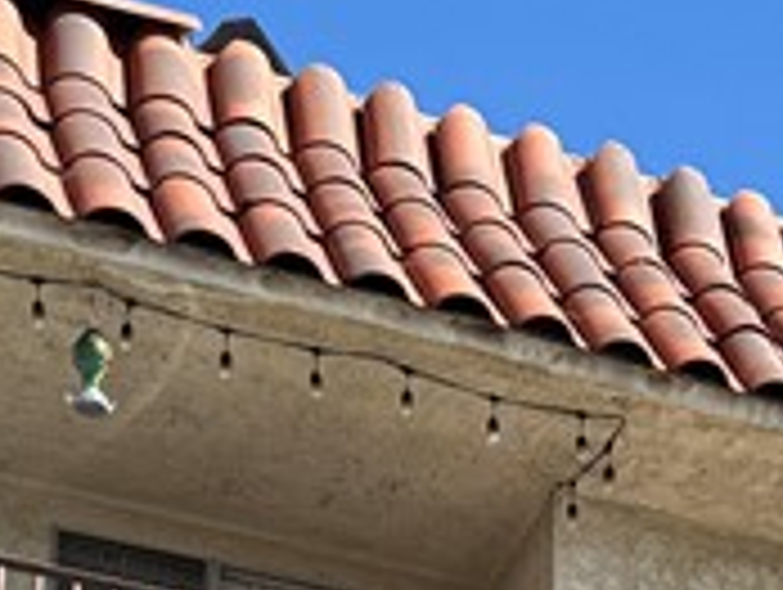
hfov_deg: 13.7
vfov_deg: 9.1
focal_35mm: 141
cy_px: 1581
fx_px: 3194
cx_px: 850
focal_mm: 6.76
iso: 80
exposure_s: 1/4049
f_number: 1.78
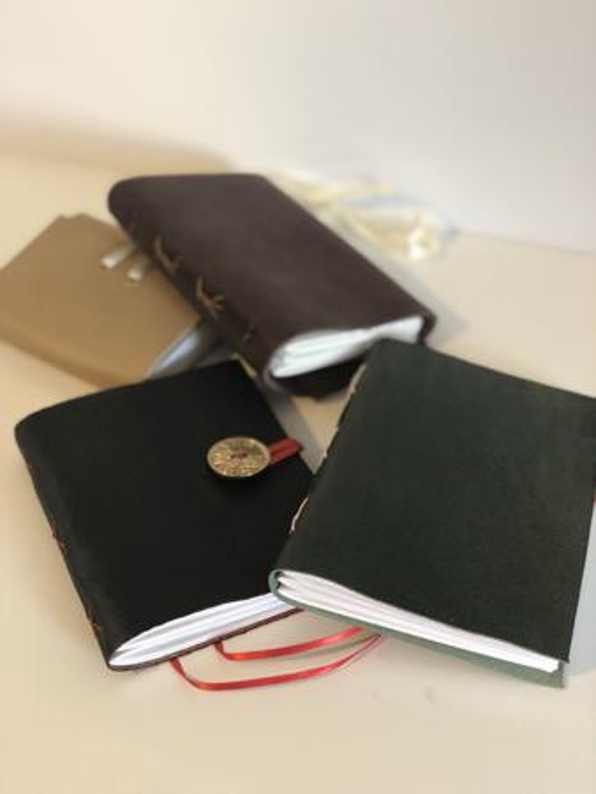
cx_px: 298
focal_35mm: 52
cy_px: 397
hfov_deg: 28.1
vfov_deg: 36.8
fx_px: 1193
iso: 125
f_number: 2.4
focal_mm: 6
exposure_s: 1/25
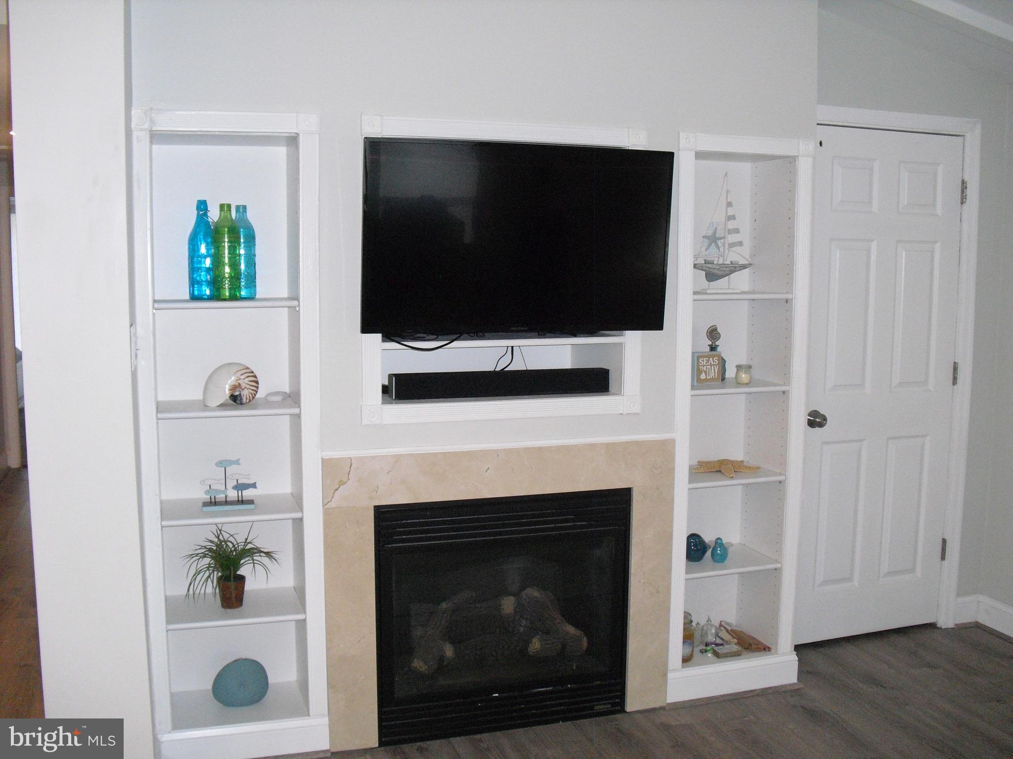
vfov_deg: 39.7
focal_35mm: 36
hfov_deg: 51.4
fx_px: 1054
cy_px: 380
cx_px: 506
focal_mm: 6.3
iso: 400
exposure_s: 1/125
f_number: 3.1
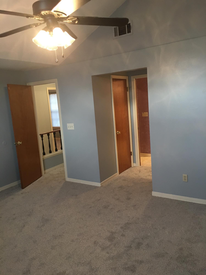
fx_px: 230
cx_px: 103
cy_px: 138
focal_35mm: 29
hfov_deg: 48.2
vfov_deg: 61.7
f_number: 2.2
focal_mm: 4.15
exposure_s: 1/15
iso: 80
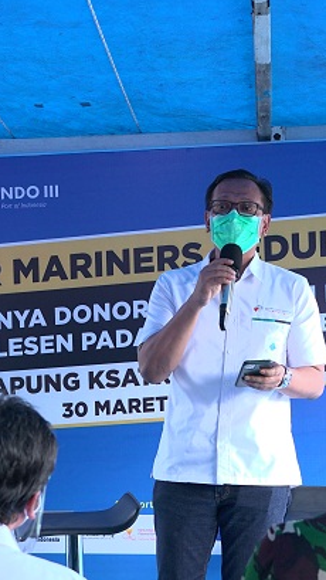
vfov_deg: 22.2
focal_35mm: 96
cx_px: 115
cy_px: 277
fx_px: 1476
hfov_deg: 12.6
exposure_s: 1/100
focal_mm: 50
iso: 1000
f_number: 5
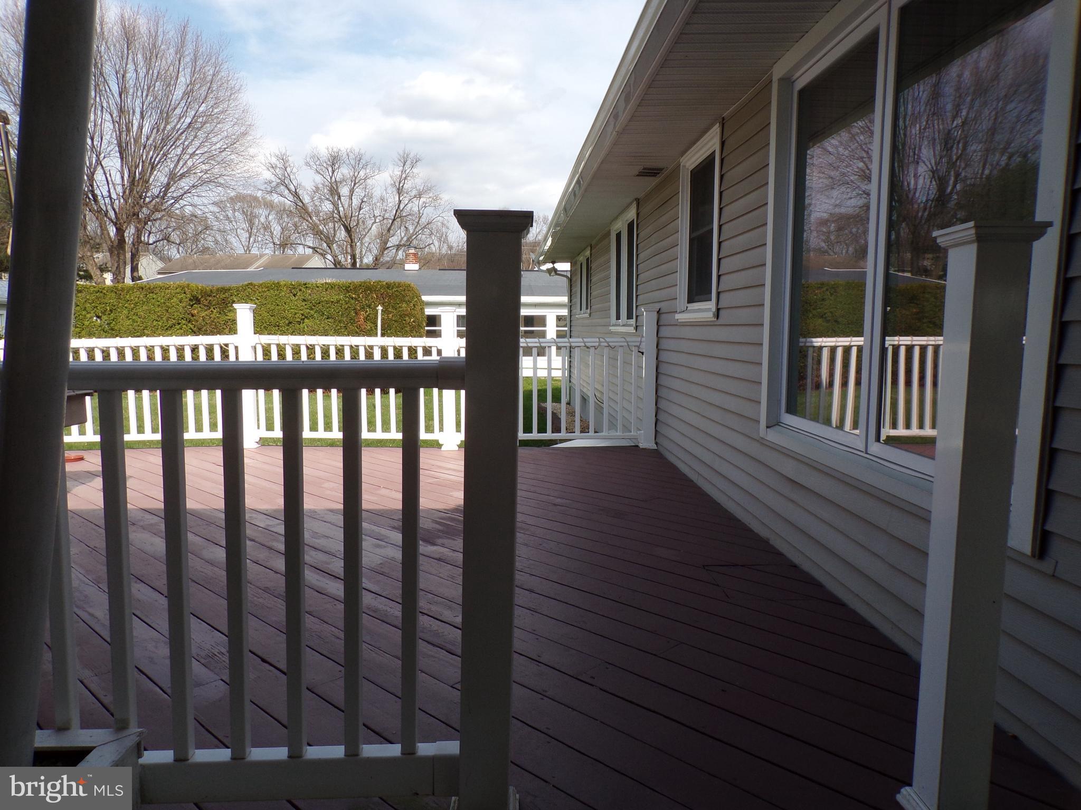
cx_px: 540
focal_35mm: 24
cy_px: 405
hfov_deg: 71.6
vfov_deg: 56.8
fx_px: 749
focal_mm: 4.3
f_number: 5.8
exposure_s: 1/300
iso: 80
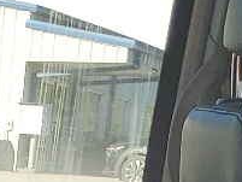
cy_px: 604
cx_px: -187
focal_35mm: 207
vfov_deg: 6.4
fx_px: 1448
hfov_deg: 9.1
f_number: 1.5
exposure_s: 1/270
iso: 50
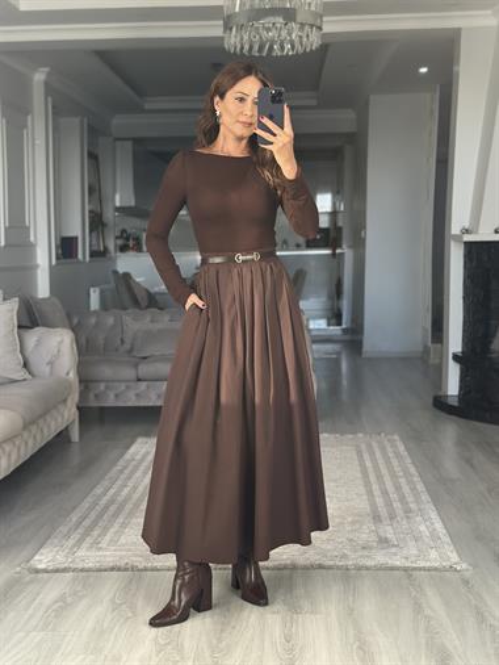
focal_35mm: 48
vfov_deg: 39.6
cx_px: 250
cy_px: 332
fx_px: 922
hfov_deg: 30.3
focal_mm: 6.86
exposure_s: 1/121
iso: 100
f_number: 1.78
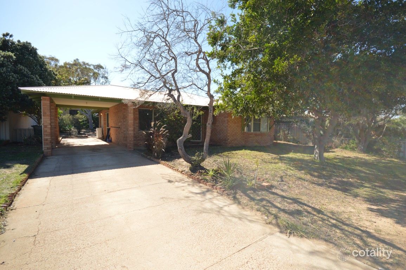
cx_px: 203
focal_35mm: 15
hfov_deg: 100.4
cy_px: 135
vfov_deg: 77.2
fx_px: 169
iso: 100
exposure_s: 1/200
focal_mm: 10
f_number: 6.3
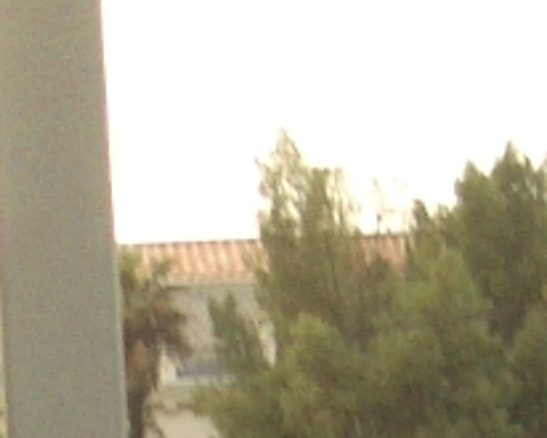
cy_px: 719
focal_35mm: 265
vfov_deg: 5.8
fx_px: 4292
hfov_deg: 7.3
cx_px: 194
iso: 100
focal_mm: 5.8
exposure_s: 1/100
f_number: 2.6
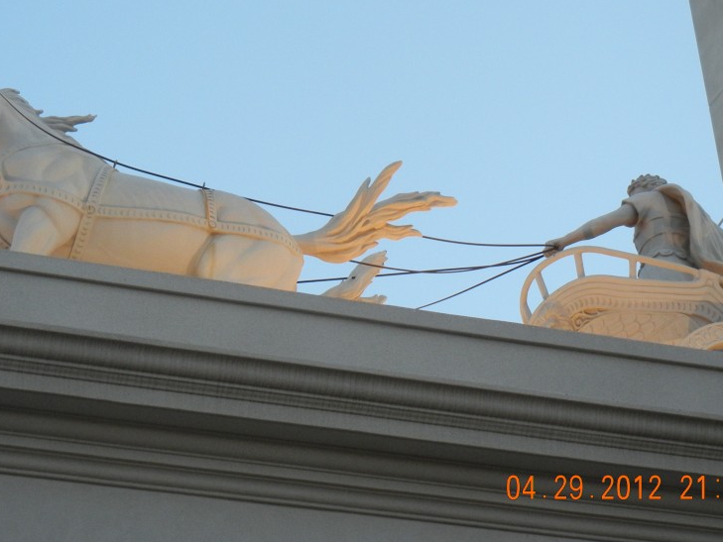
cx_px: 310
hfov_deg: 15.8
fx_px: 2611
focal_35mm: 125
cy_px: 186
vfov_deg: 11.8
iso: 400
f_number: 4.4
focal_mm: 16
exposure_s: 1/49.6
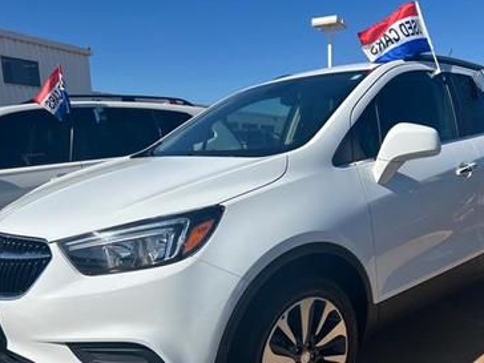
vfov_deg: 39.3
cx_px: 266
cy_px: 231
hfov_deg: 51.3
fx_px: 503
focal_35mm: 36
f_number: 1.5
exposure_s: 1/7463
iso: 50
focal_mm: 5.7
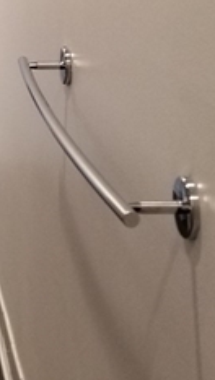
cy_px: -91
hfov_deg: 11.8
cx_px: -199
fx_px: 941
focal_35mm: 93
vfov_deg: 21.1
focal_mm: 4.3
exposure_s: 1/60
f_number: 1.7
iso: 125
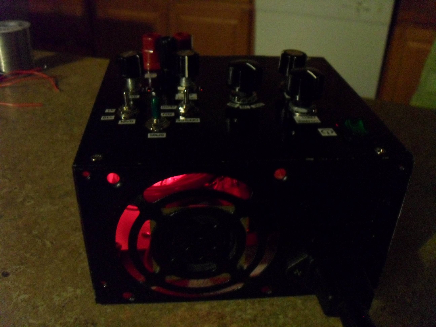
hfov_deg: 52.6
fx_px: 441
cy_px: 164
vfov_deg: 40.7
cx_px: 218
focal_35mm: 35
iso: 400
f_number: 2.8
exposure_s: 1/8
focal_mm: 6.2
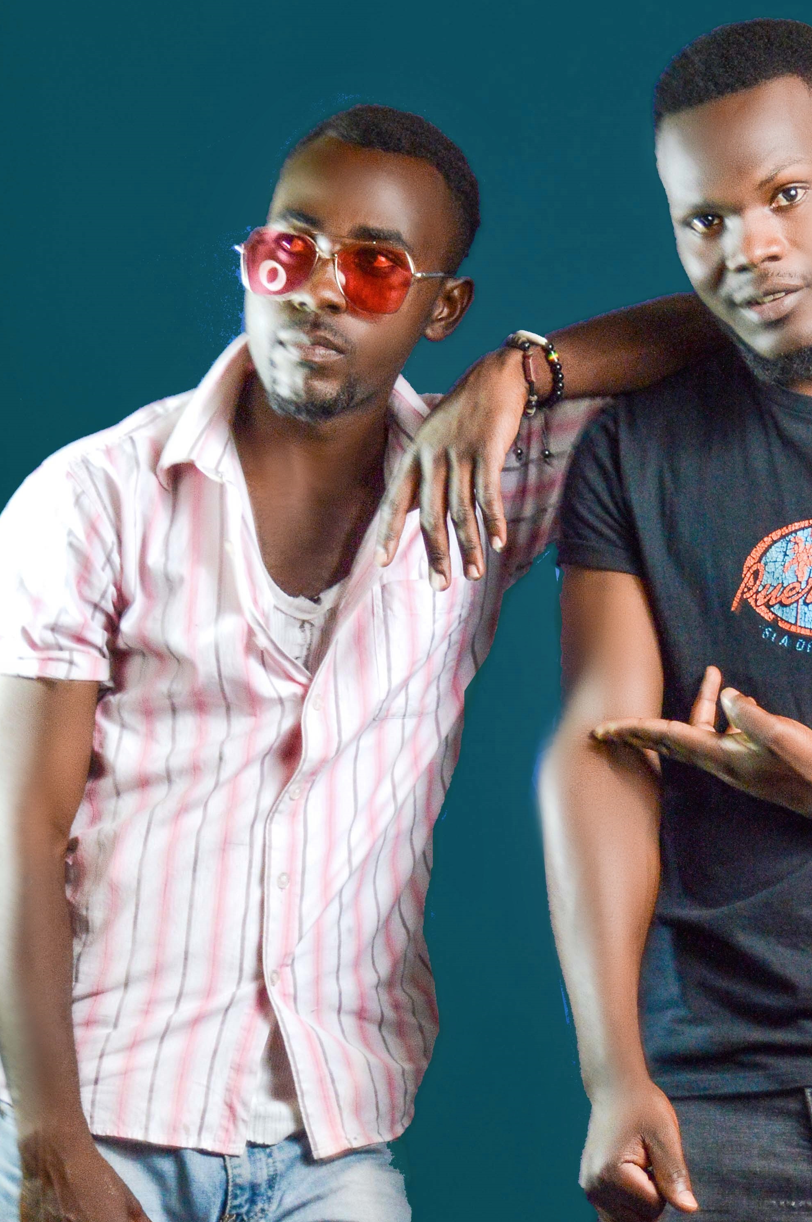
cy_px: 1055
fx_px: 7186
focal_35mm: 212
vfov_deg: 9.7
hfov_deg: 6.5
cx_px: 626
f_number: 5.6
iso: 800
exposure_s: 1/50
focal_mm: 70
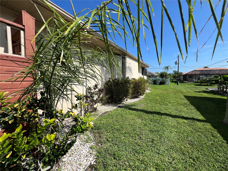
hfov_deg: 106.2
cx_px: 114
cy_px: 86
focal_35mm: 13
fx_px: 86
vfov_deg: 89.9
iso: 32
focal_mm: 1.57
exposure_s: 1/1946
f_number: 1.8
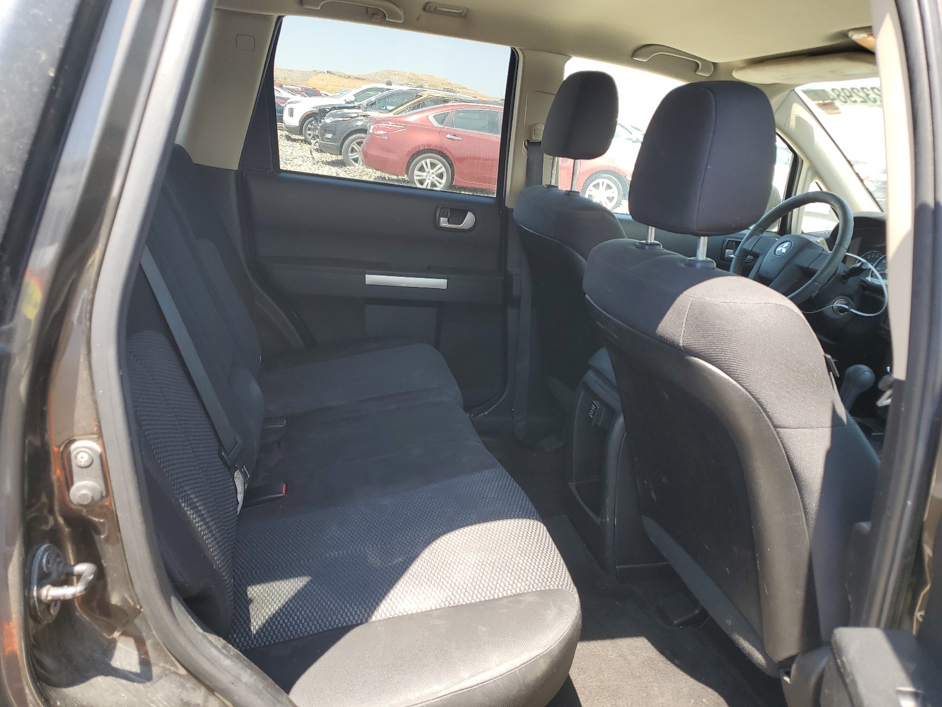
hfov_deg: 67.3
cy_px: 354
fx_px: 708
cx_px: 471
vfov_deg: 53.1
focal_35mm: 26
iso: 50
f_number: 1.5
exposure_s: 1/312
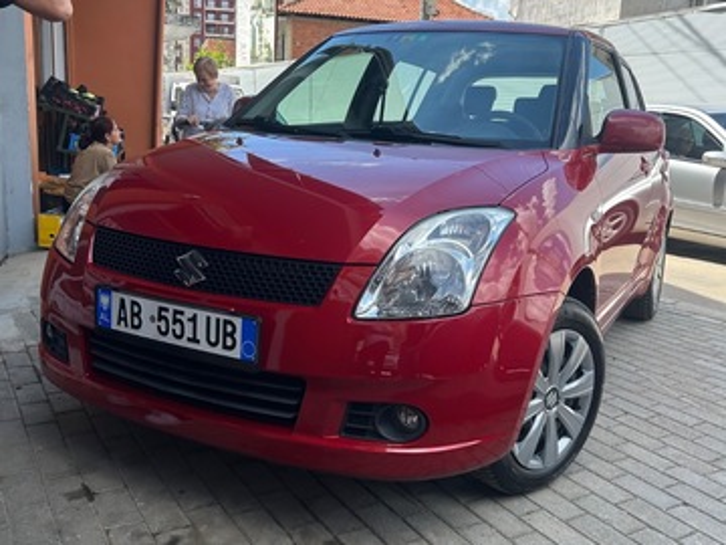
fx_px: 545
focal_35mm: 26
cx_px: 363
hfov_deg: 67.3
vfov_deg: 53.1
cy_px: 272
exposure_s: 1/1597
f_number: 1.5
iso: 50
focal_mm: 5.7
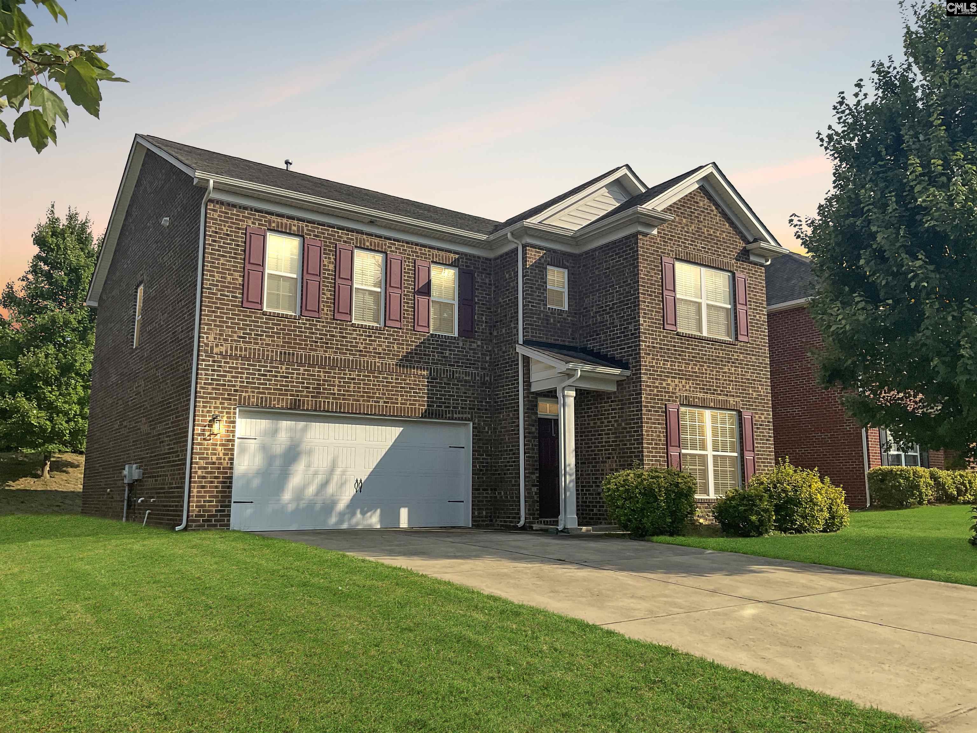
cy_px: 366
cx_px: 488
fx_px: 818
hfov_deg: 61.7
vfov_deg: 48.2
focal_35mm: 29
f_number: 1.8
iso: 16
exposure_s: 1/2667
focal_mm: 3
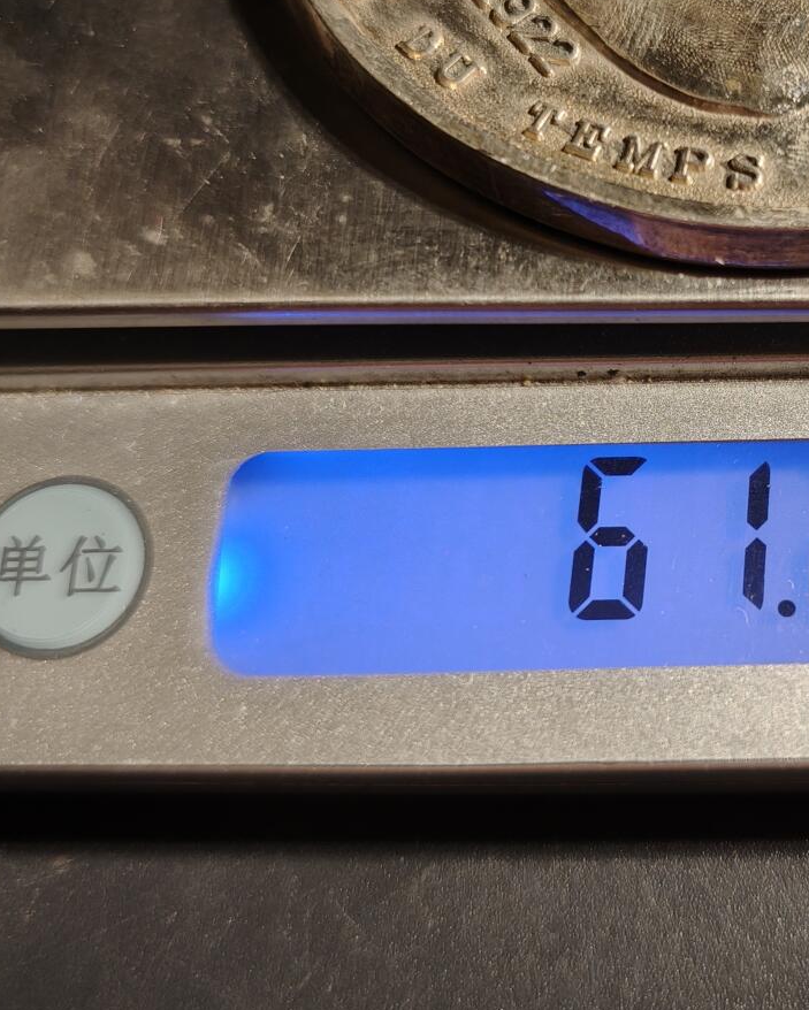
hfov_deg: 31.6
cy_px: 395
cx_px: 693
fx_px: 1376
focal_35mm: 46
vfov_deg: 40.1
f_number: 1.6
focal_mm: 6.06
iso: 100
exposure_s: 1/100
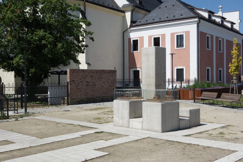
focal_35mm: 44
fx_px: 297
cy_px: 81
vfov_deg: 30.5
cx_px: 122
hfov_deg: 44.5
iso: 400
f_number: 8
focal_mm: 16.2
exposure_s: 1/1250
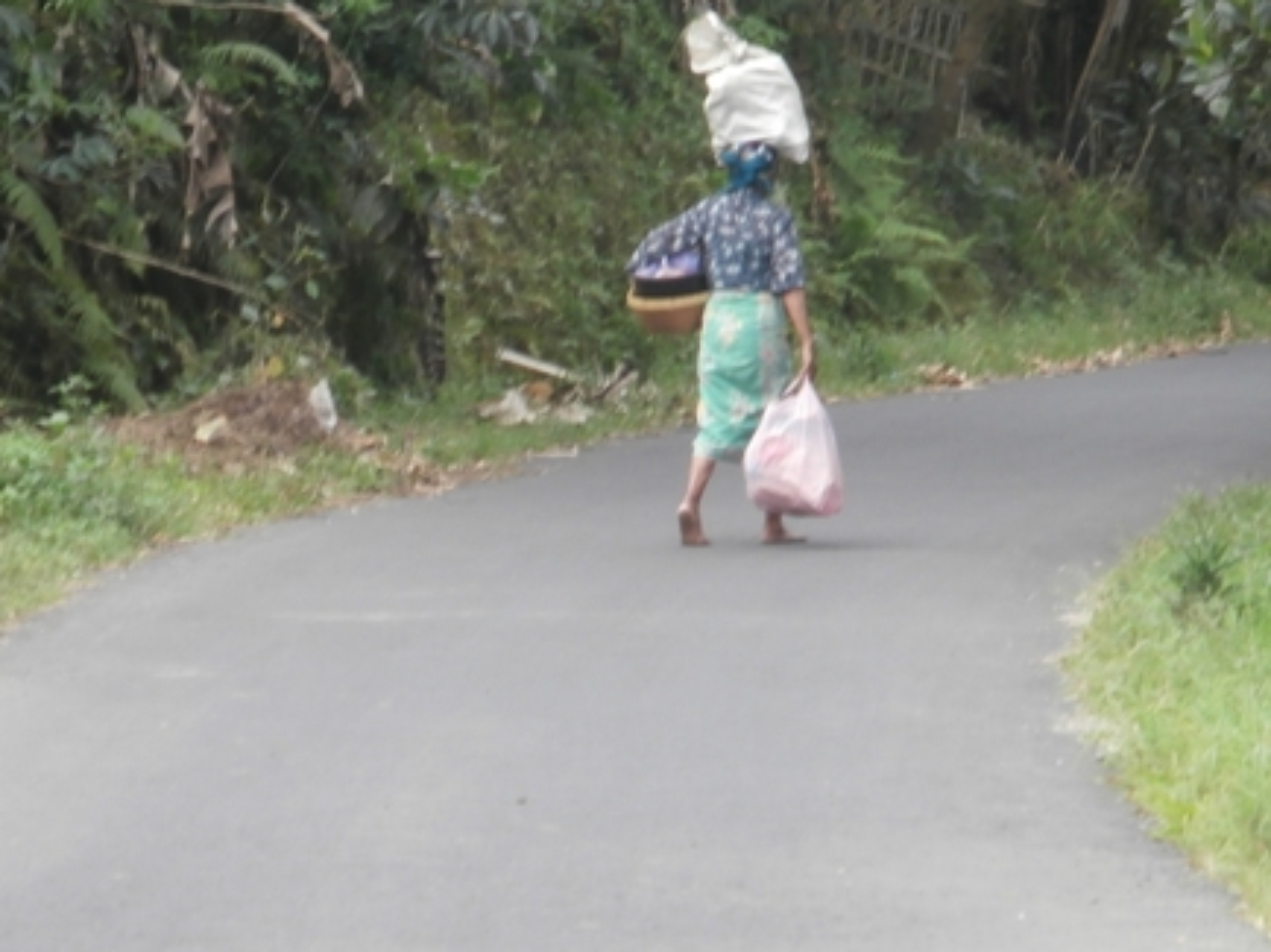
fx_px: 12183
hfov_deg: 6.0
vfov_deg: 4.5
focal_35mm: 332
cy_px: 513
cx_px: 504
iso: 200
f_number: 5.8
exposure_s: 1/125
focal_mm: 42
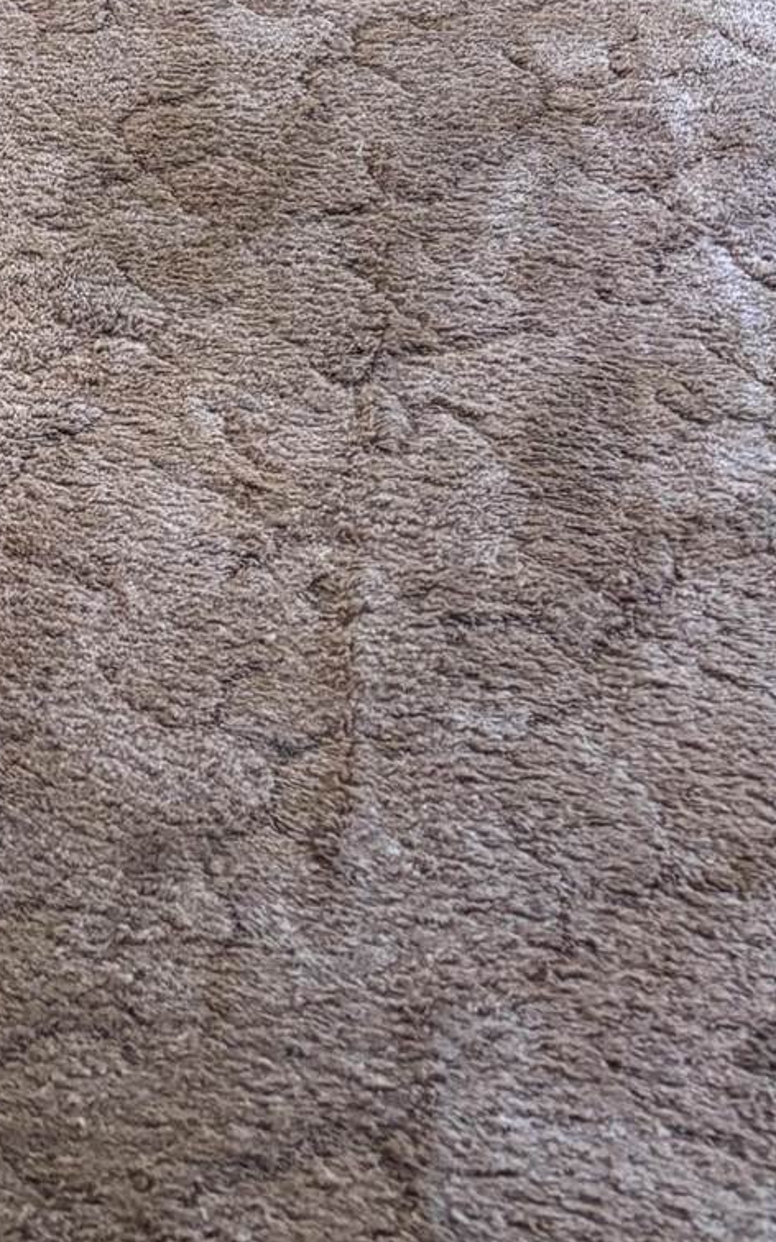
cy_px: -618
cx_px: -286
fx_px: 2845
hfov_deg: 14.7
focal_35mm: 84
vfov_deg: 20.9
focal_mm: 5.96
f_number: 1.6
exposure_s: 1/60
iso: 250
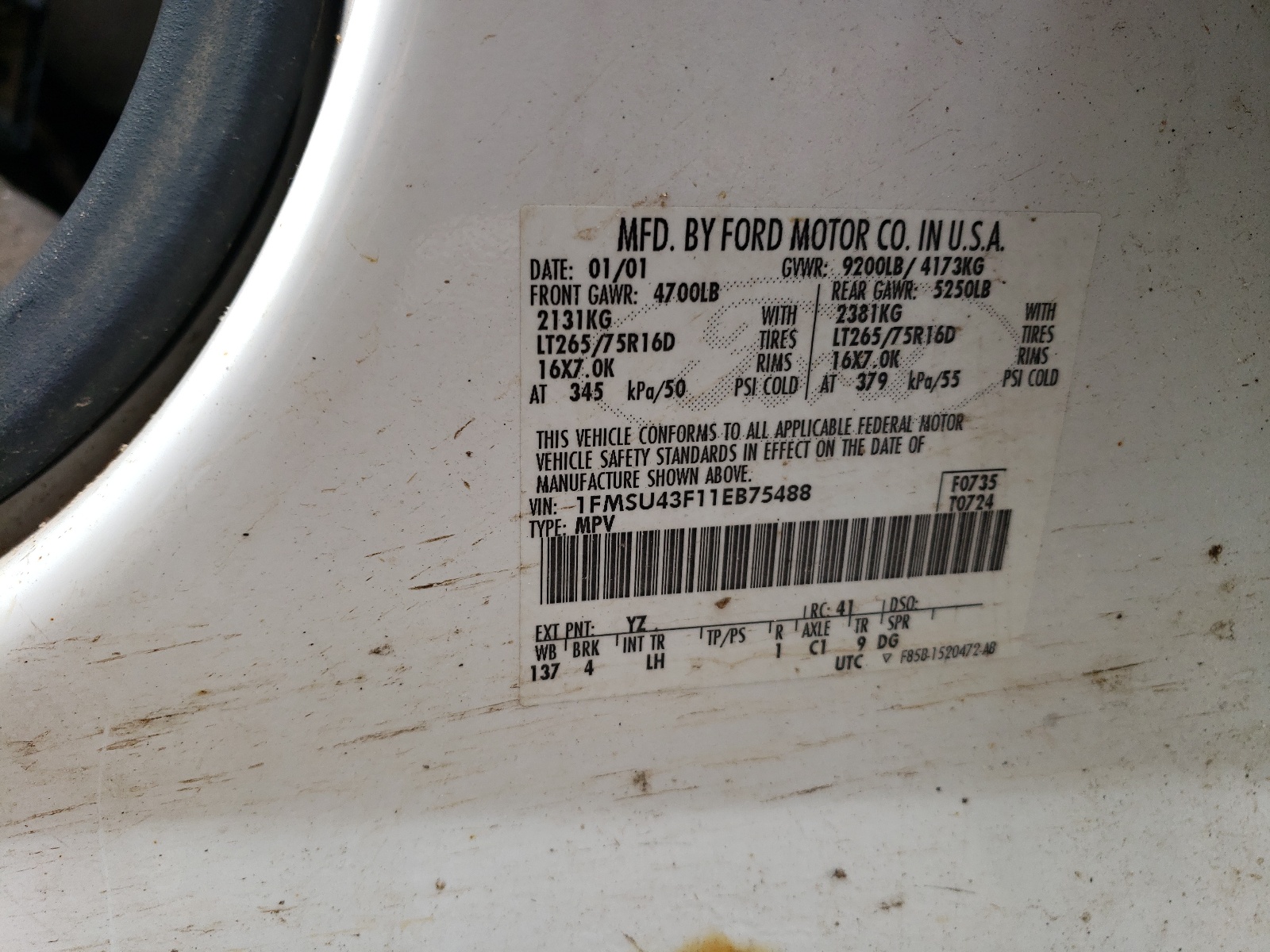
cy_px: 476
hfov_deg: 67.3
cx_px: 635
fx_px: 954
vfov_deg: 53.1
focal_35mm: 26
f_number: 1.5
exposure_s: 1/500
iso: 50
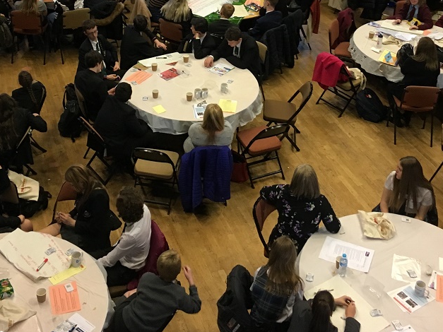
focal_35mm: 56
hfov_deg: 34.3
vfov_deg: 25.2
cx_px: 211
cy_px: 25
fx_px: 717
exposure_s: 1/33
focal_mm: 4.15
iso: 160
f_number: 2.2
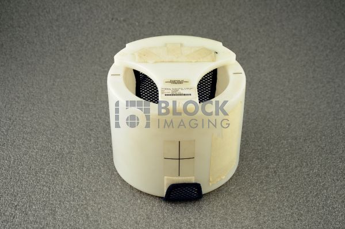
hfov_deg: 32.4
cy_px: 114
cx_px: 172
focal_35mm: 62
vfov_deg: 21.9
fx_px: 594
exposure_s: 1/100
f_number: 6.3
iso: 800
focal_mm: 62
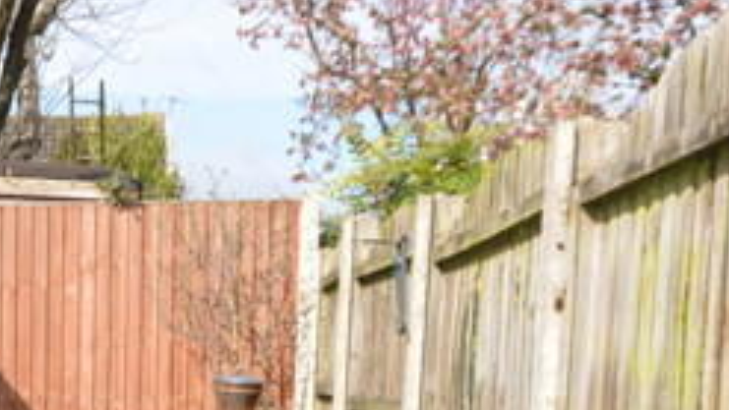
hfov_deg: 21.7
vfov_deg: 12.8
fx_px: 1759
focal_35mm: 91
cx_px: -142
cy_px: 574
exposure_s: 1/200
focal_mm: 14
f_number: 6.3
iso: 100
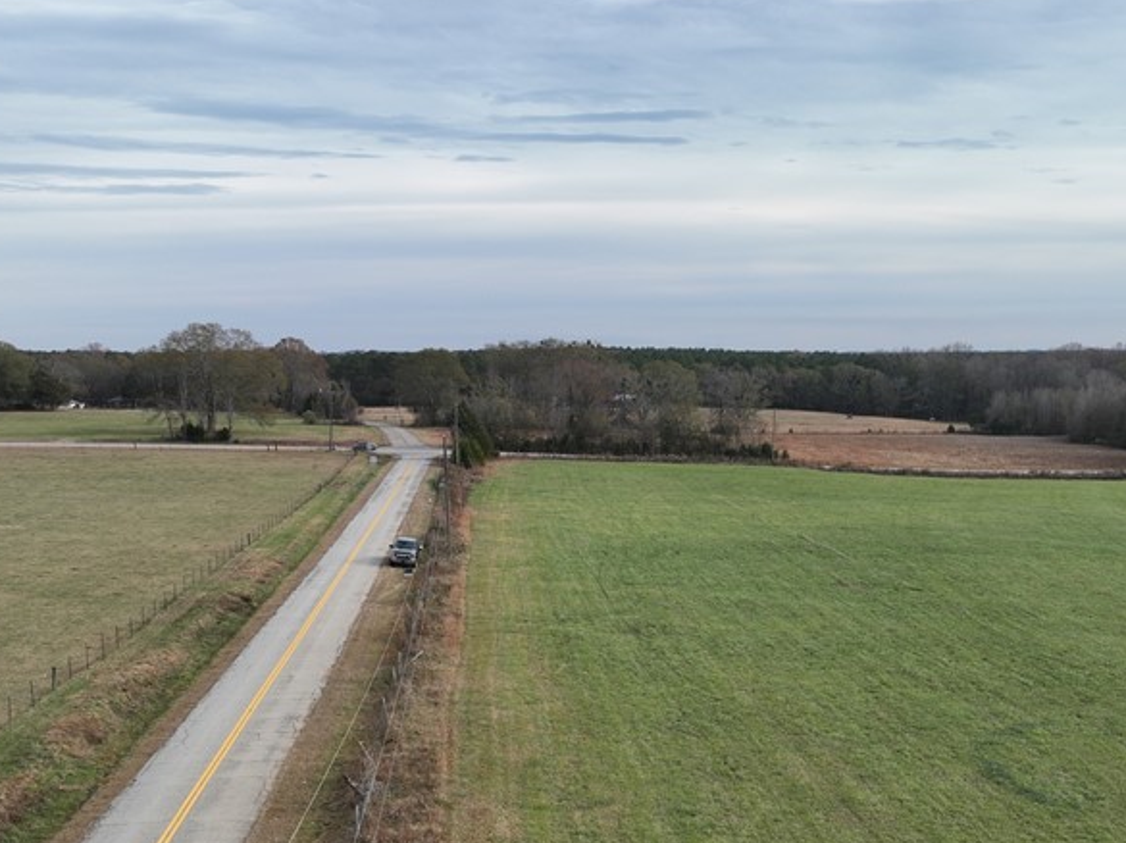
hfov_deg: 44.8
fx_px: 1365
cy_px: 544
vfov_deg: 34.1
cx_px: 620
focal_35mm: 42
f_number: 2.8
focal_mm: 12.29
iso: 100
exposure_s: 1/120
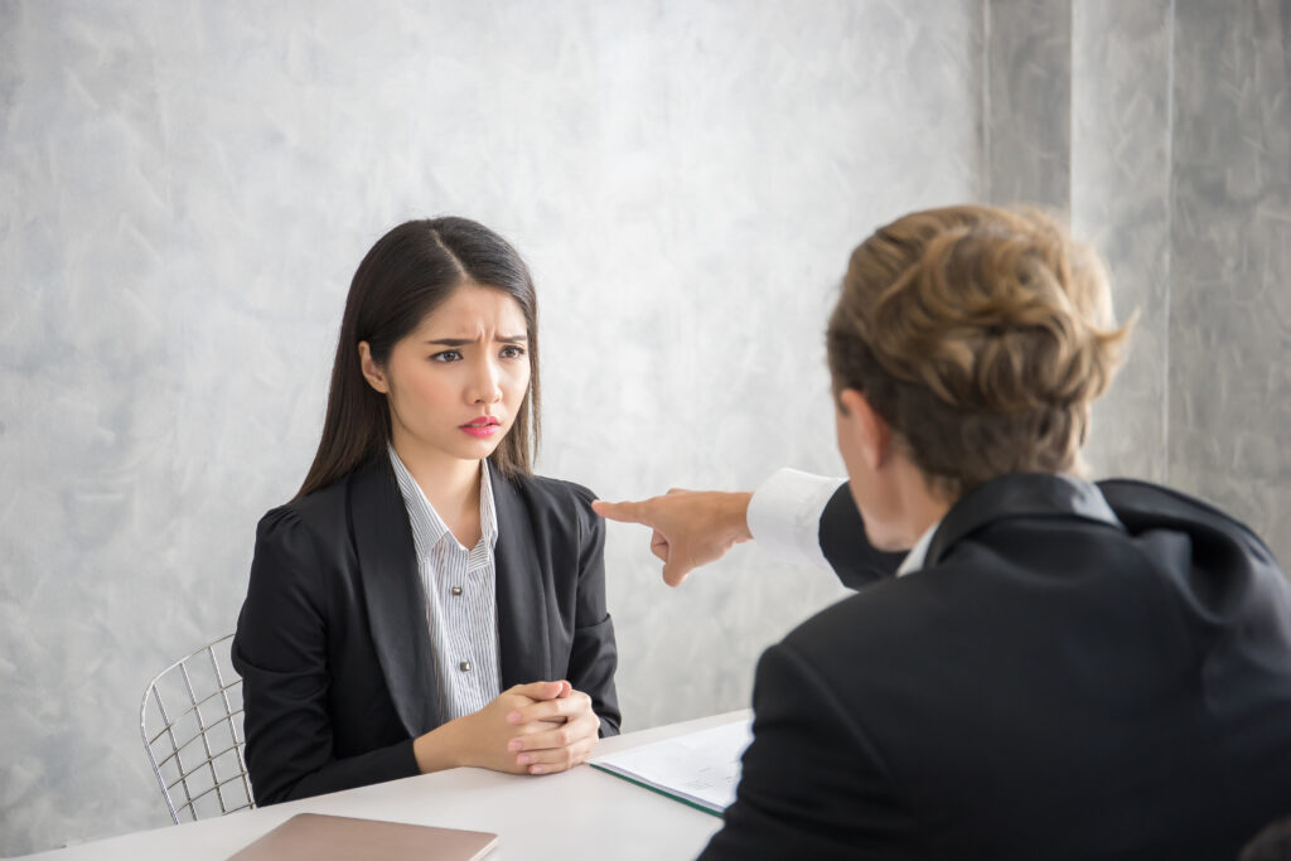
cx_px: 646
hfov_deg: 31.4
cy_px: 430
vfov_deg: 21.2
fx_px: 2295
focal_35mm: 64
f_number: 4
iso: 800
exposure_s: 1/125
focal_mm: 64
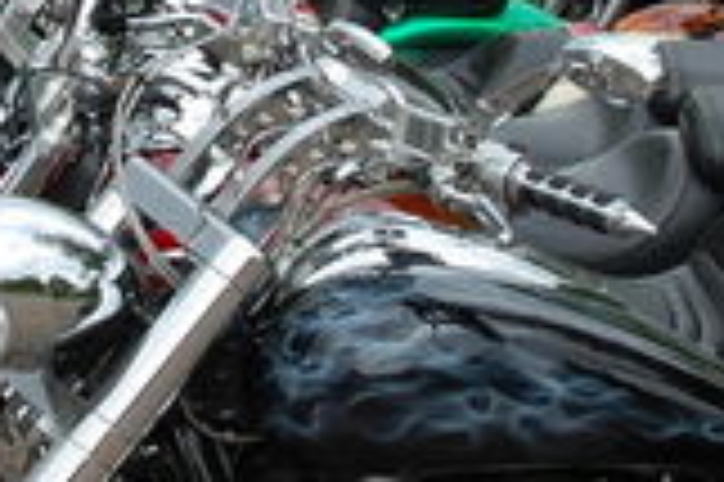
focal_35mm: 260
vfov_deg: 5.3
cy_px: 20
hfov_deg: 7.9
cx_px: -43
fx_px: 5233
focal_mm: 35
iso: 200
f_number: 7.1
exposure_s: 1/200
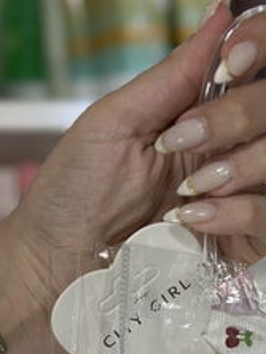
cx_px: 298
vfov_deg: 16.7
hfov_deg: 12.7
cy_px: 361
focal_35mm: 115
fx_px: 1176
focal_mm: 6.86
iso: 125
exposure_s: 1/100
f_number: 1.78
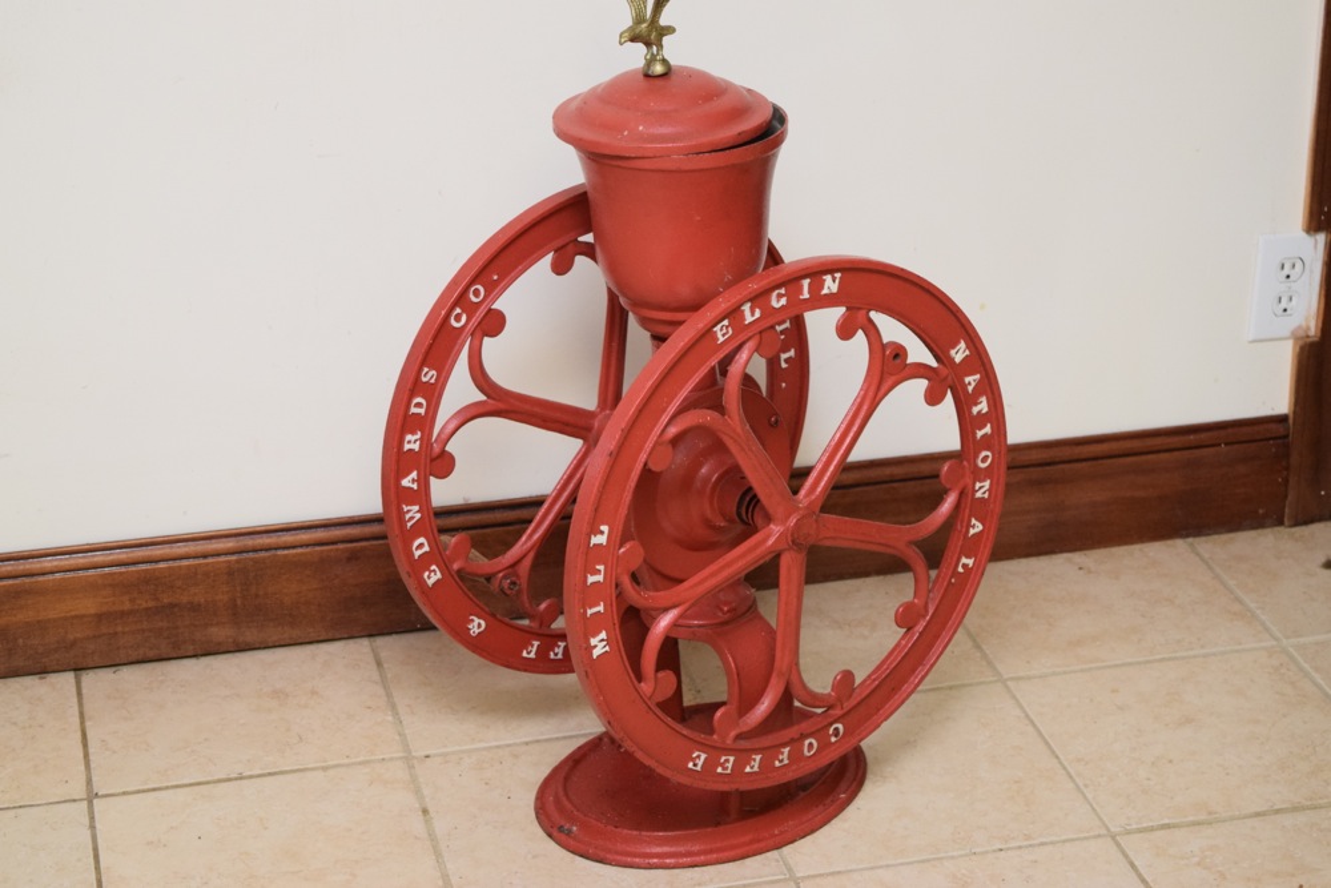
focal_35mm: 82
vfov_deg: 16.6
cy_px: 444
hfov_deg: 24.6
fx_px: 3050
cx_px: 666
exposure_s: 1/60
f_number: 5.6
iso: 1800
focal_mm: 55
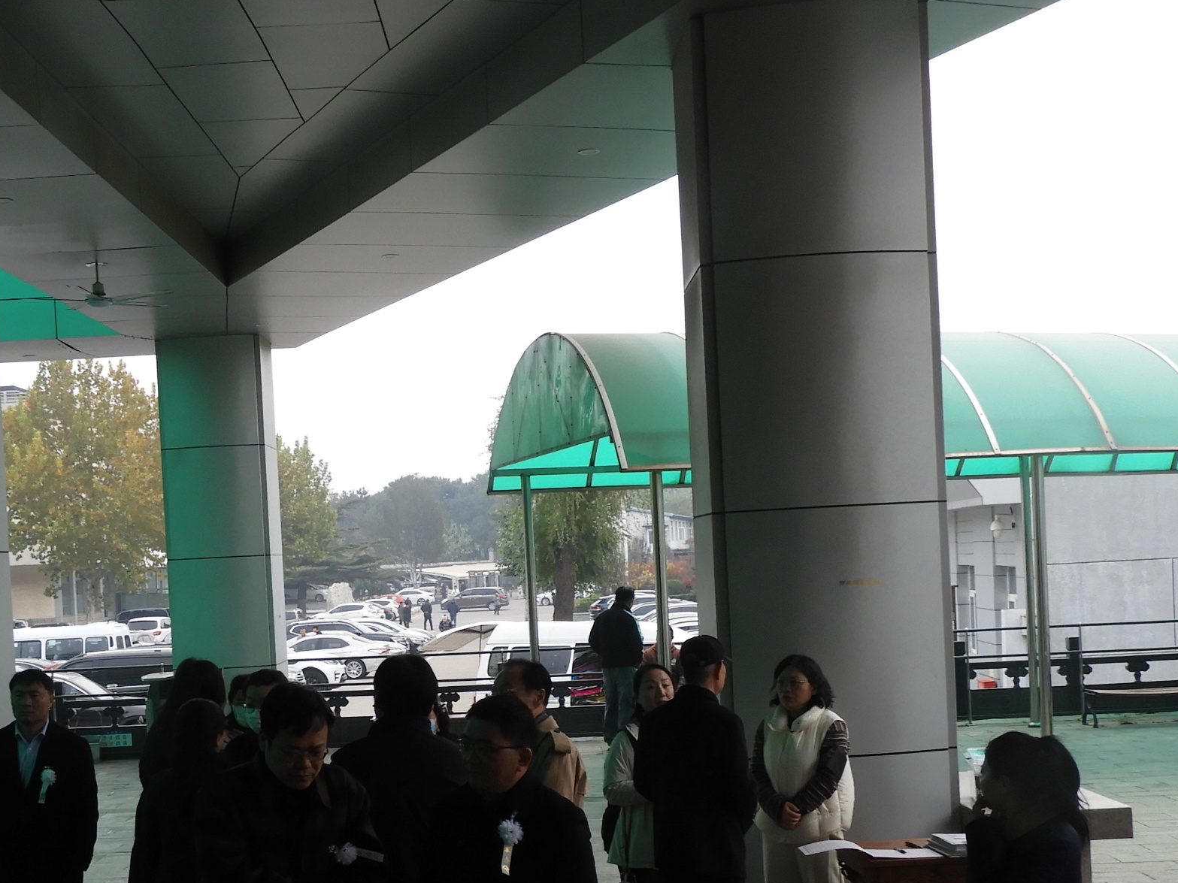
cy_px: 616
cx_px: 463
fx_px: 1701
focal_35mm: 50
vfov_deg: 28.8
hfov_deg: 38.0
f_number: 3.3
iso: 100
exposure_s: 1/160
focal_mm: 4.3
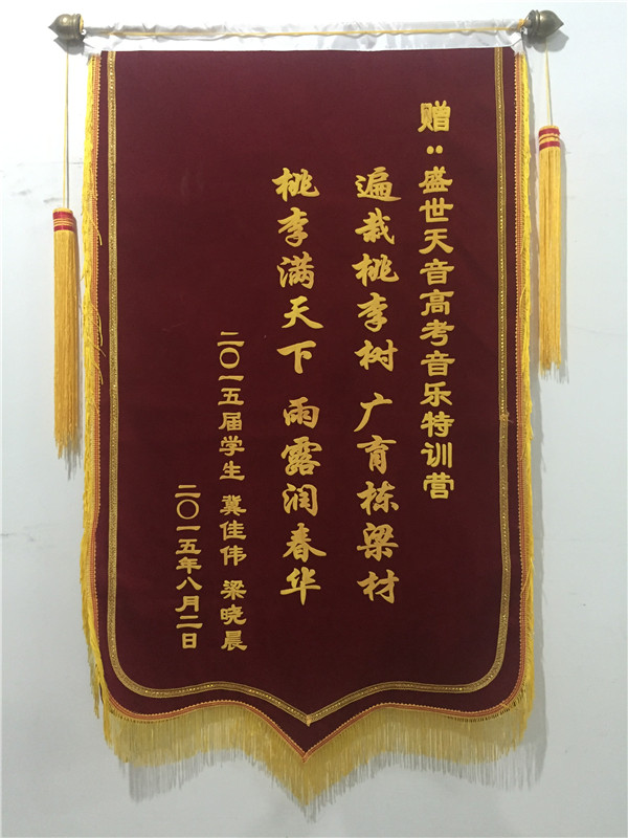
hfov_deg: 48.2
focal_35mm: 29
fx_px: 701
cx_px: 314
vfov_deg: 61.7
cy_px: 419
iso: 320
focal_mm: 4.15
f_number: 2.2
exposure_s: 1/33
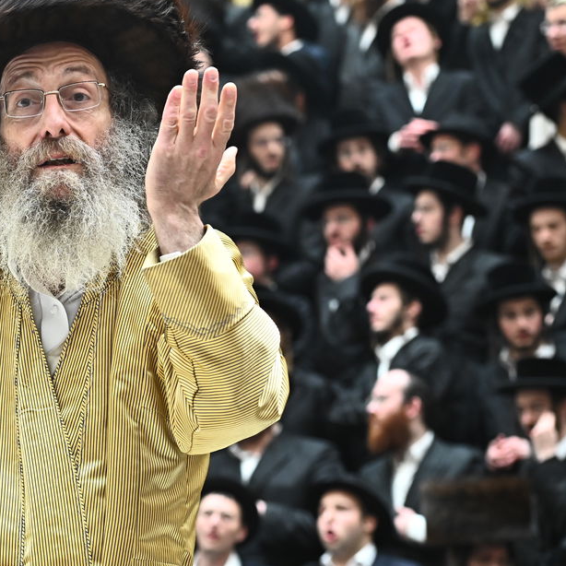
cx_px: -26
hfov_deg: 11.1
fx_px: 2867
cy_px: 240
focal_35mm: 155
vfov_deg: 11.3
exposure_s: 1/250
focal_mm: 80
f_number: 4.5
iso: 2000
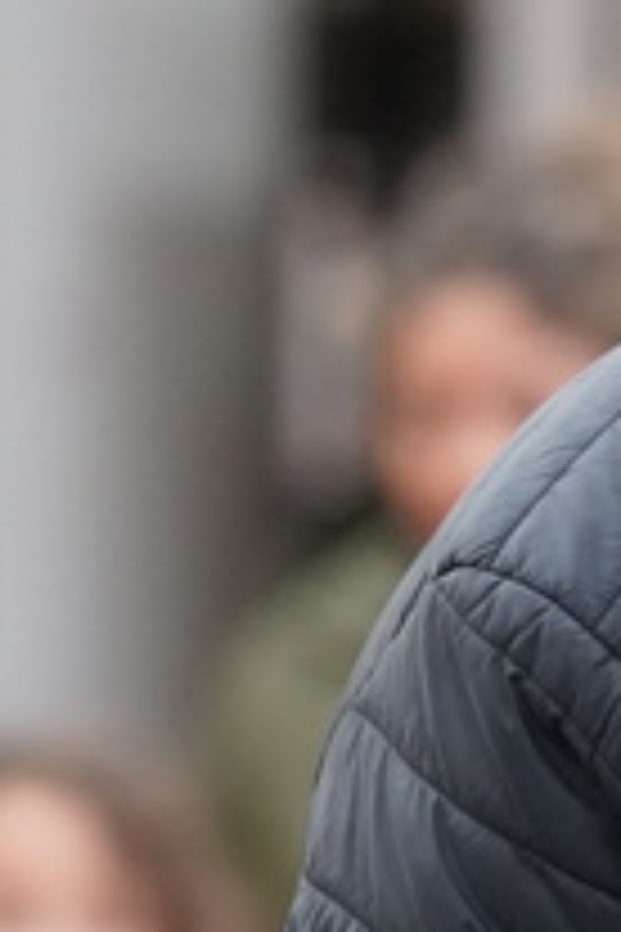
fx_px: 21112
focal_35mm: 816
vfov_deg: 2.5
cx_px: 1483
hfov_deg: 1.7
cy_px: 1108
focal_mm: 165
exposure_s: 1/200
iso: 6400
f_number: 4
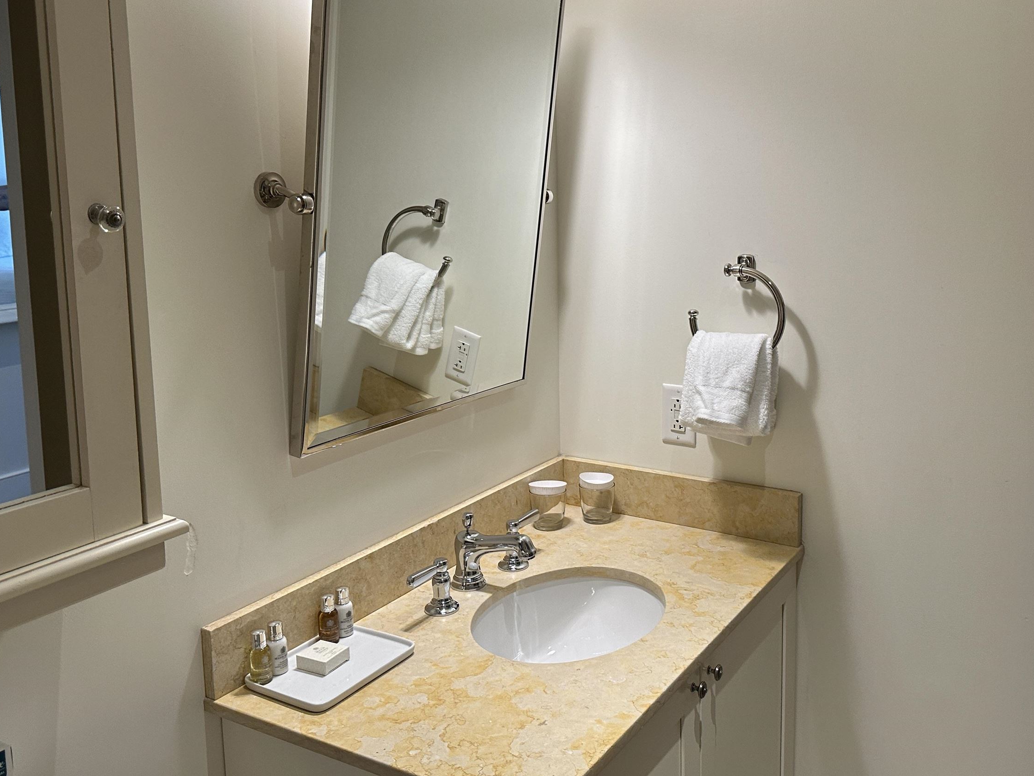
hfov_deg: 55.2
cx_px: 580
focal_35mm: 33
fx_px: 986
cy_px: 317
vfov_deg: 42.8
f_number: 1.78
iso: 160
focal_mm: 6.86
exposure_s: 1/120
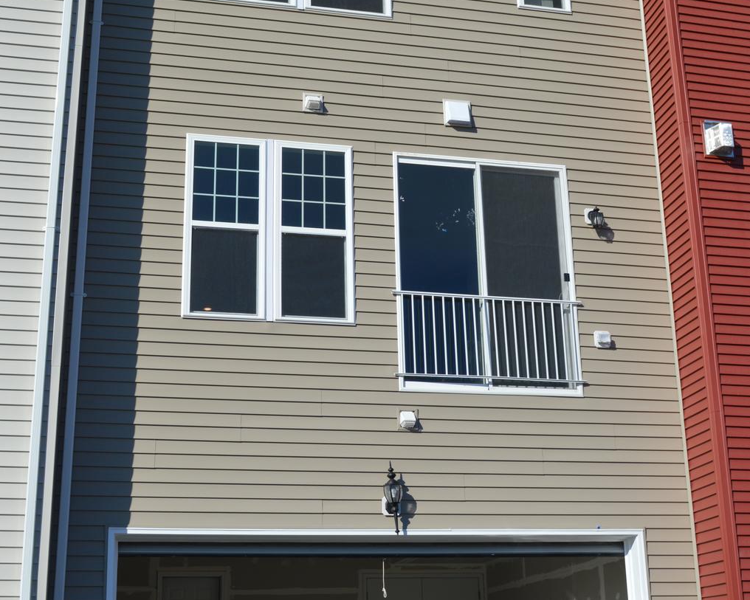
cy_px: 296
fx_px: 1132
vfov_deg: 29.7
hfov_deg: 36.7
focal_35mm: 51
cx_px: 376
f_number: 8
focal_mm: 24
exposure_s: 1/250
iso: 100
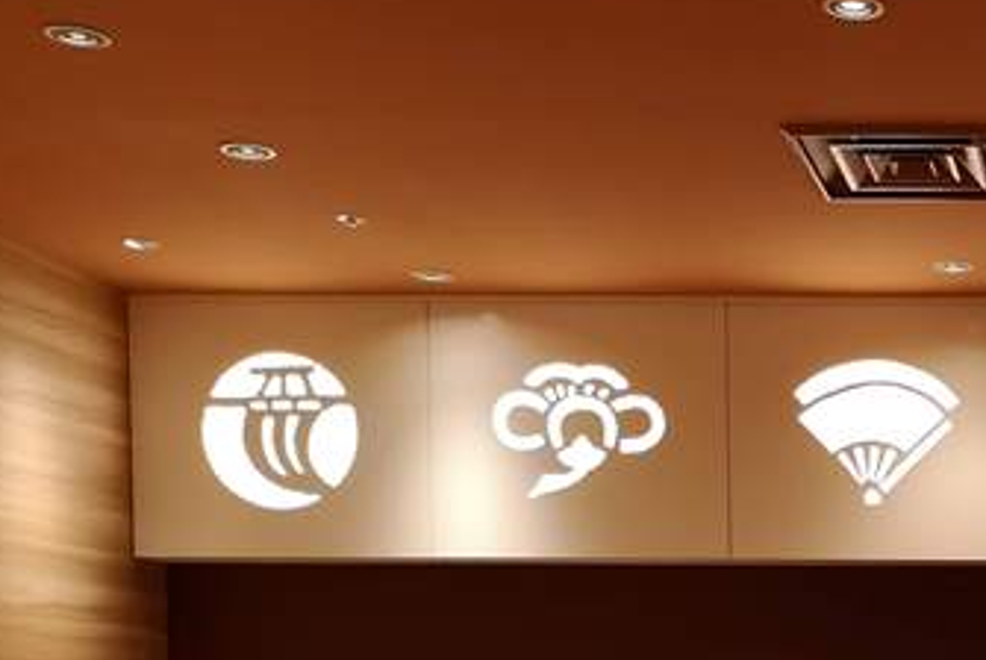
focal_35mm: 67
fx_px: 1837
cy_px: 840
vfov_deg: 19.0
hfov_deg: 26.9
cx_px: 1157
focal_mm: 3.95
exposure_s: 1/100
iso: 200
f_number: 1.8
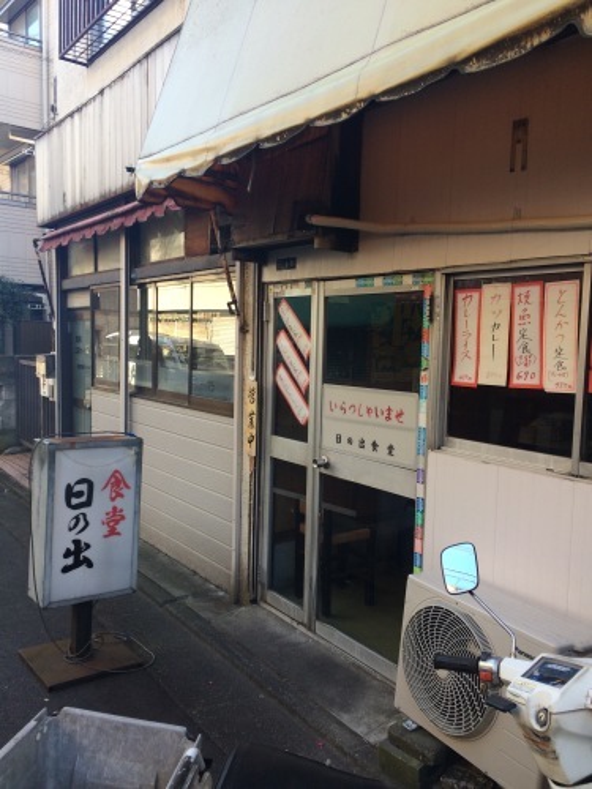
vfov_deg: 61.7
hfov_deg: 48.2
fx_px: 661
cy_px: 394
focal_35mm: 29
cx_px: 296
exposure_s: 1/193
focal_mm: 4.15
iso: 32
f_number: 2.2
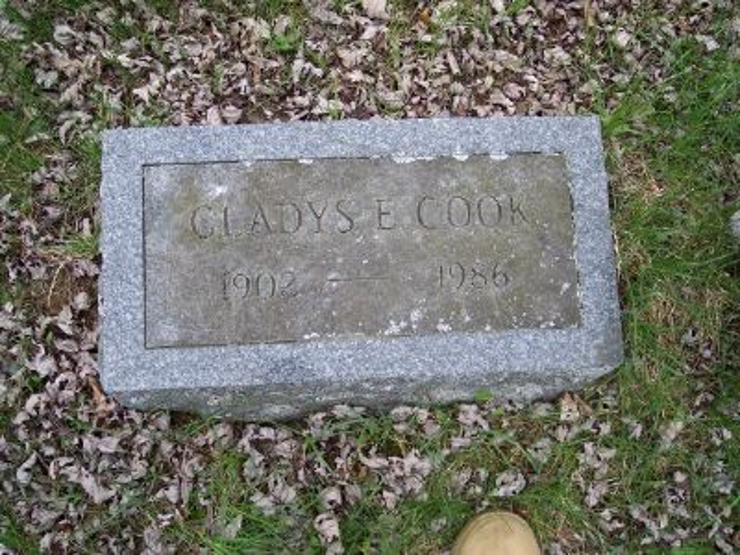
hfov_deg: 49.0
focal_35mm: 38
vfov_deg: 37.7
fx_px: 812
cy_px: 278
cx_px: 370
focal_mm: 8
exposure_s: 1/700
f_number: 2.8
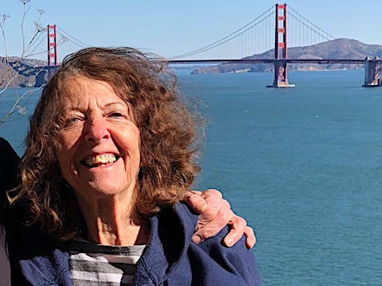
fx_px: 1269
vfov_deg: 12.8
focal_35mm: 115
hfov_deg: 16.8
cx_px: 10
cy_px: 204
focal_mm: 6
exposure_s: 1/774
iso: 16
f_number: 2.4
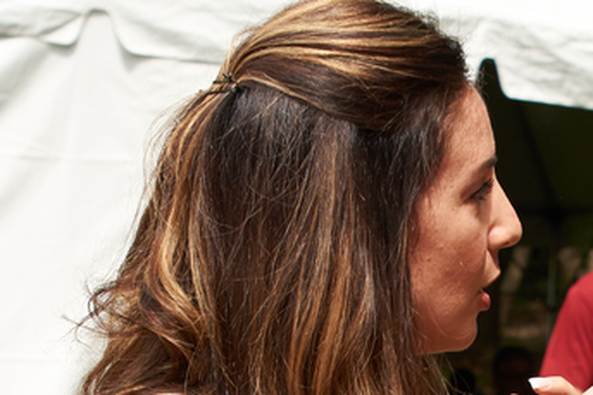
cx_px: 521
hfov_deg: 12.4
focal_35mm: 165
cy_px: 649
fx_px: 2716
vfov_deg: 8.1
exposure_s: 1/250
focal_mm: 35
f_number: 5
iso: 100
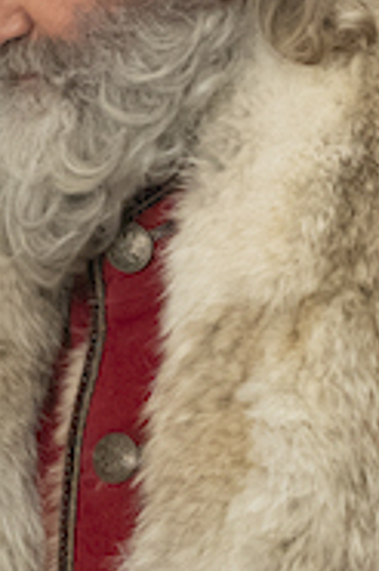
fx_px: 3591
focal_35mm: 227
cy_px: 71
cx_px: 71
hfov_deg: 6.0
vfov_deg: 9.0
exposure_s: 1/125
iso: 4000
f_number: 4.5
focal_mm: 35
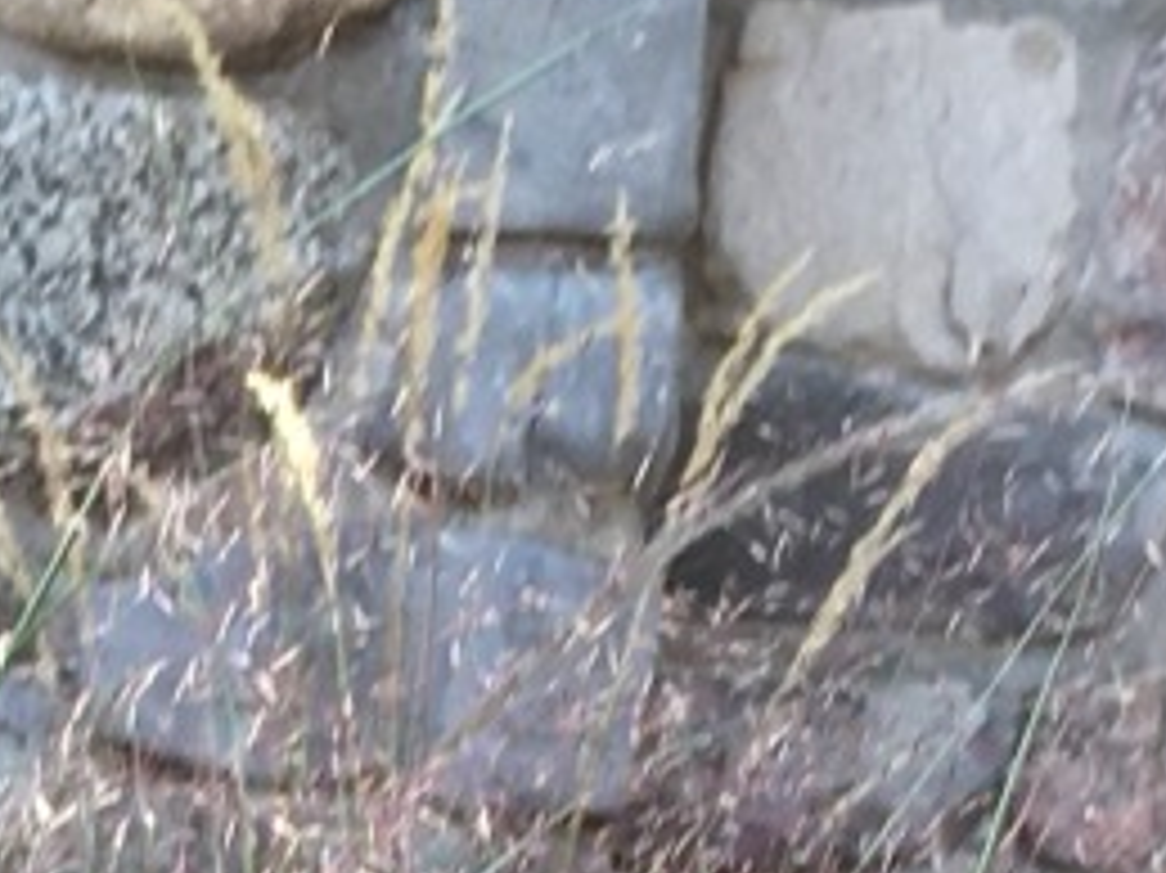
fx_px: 6027
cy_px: 1764
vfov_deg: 7.9
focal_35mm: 179
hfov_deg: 11.0
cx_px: 158
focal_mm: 4.15
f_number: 2.2
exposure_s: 1/120
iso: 25
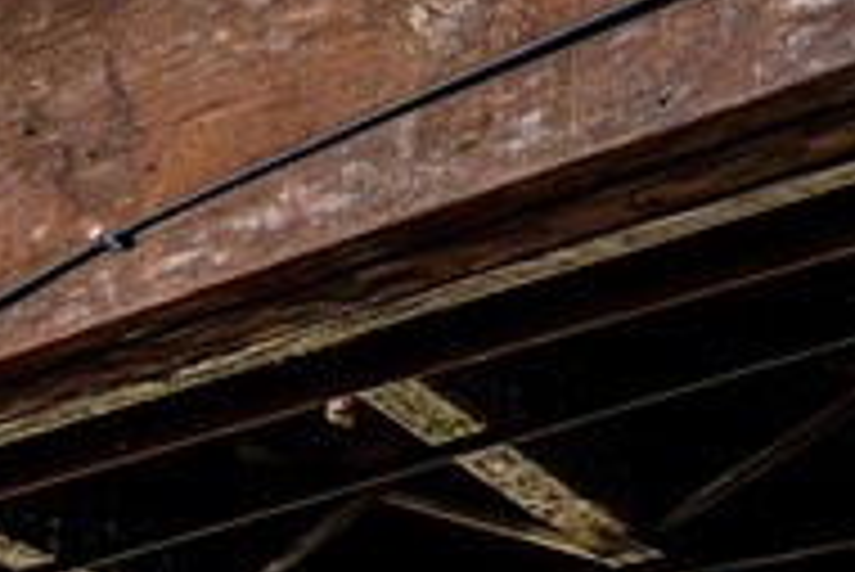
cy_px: 1245
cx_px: -1208
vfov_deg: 13.7
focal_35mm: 80
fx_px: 1901
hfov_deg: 14.9
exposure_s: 1/15
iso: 6400
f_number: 8
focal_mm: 14
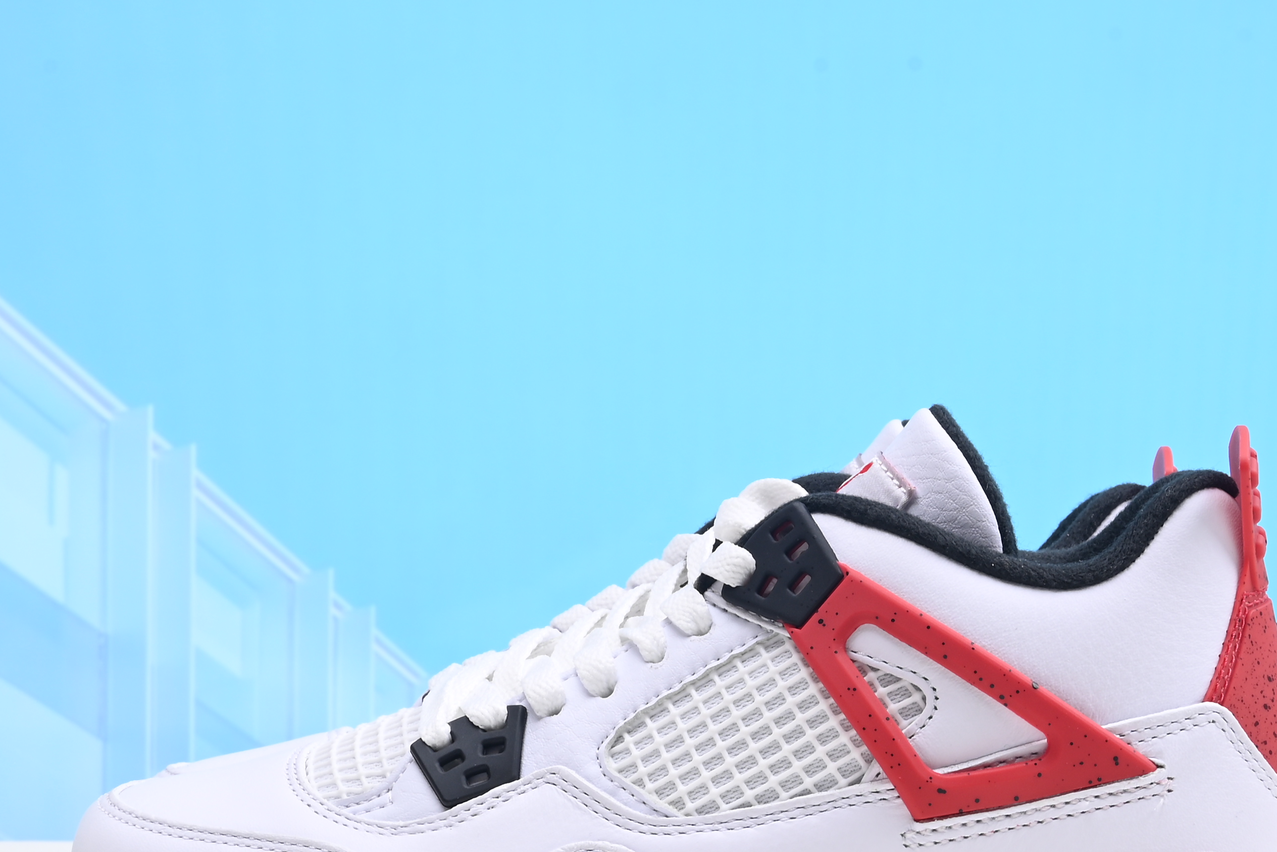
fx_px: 2980
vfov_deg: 16.2
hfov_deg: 24.2
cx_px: 710
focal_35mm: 84
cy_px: 528
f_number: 16
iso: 100
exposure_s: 1/2
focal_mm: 36
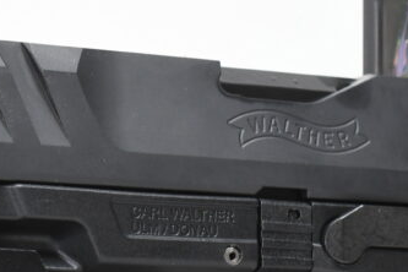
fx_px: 1893
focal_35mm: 167
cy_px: 250
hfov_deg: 12.3
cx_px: 126
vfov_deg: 8.2
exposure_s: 1/30
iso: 1250
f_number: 13
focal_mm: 35
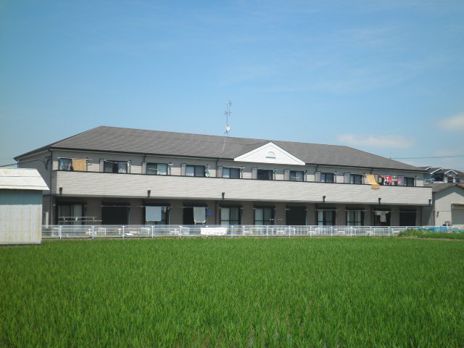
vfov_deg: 30.9
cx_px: 232
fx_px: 630
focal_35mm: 47
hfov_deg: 40.4
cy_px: 174
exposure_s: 1/100
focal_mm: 8.3
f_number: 9.6
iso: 64
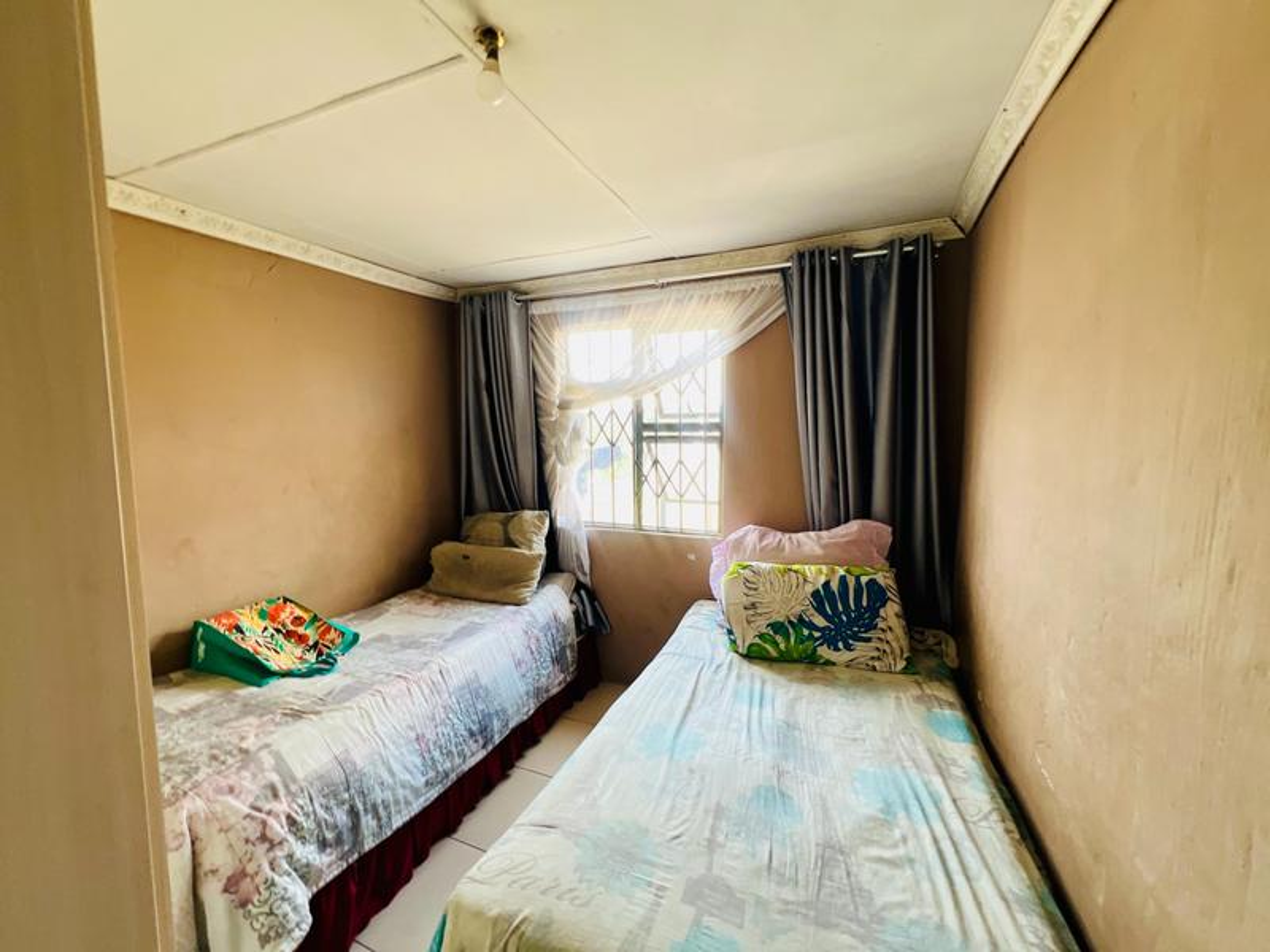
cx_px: 635
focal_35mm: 13
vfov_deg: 89.9
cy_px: 476
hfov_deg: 106.2
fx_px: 477
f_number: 1.8
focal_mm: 1.57
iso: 64
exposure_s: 1/32
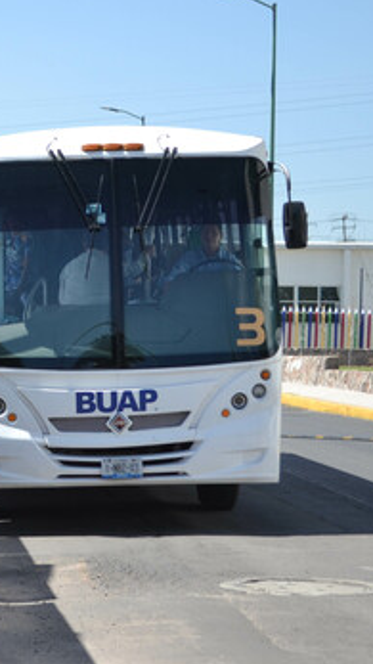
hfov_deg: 10.2
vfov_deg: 18.5
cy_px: 368
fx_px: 2041
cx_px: -121
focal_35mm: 116
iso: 100
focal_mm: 40
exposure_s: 1/320
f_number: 5.3
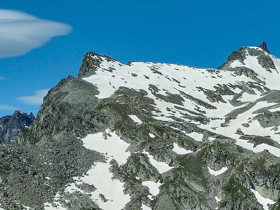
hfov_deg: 12.1
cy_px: 68
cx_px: 452
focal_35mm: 154
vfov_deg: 9.6
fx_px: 1246
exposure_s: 1/500
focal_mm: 36
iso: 200
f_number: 11
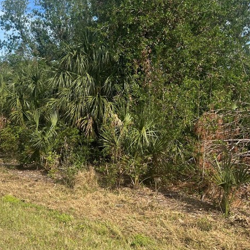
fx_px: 417
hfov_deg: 32.8
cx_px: 66
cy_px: 116
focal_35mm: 51
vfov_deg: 33.4
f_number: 1.5
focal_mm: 5.7
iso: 50
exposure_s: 1/3165
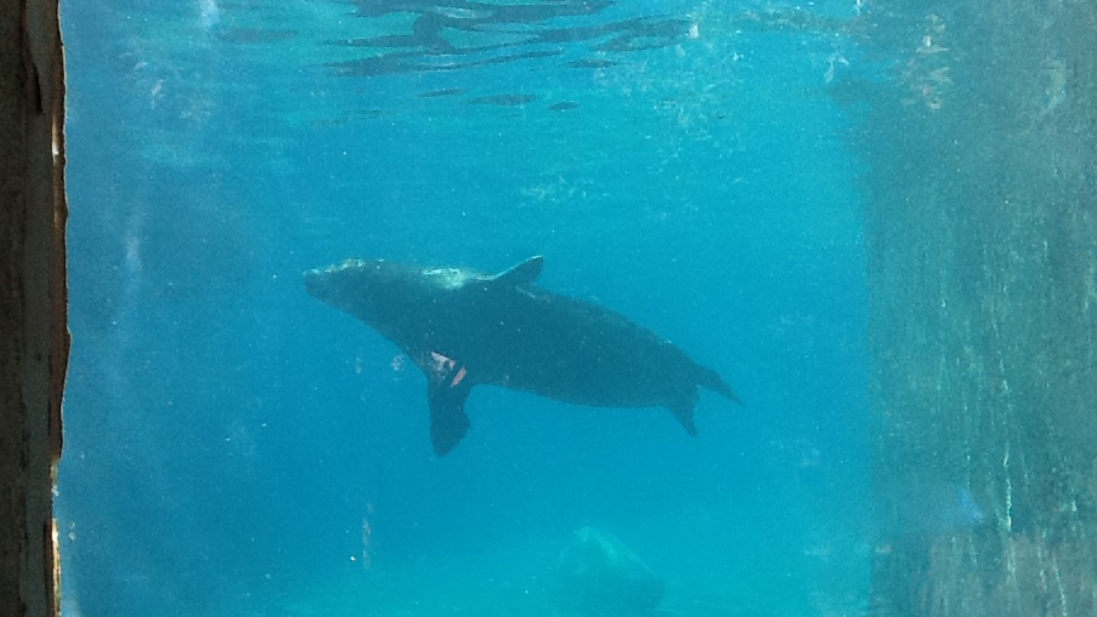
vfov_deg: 31.9
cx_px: 575
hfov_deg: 54.0
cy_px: 372
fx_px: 1076
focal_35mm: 37
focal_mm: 2.03
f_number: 2.4
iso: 64
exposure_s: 1/334
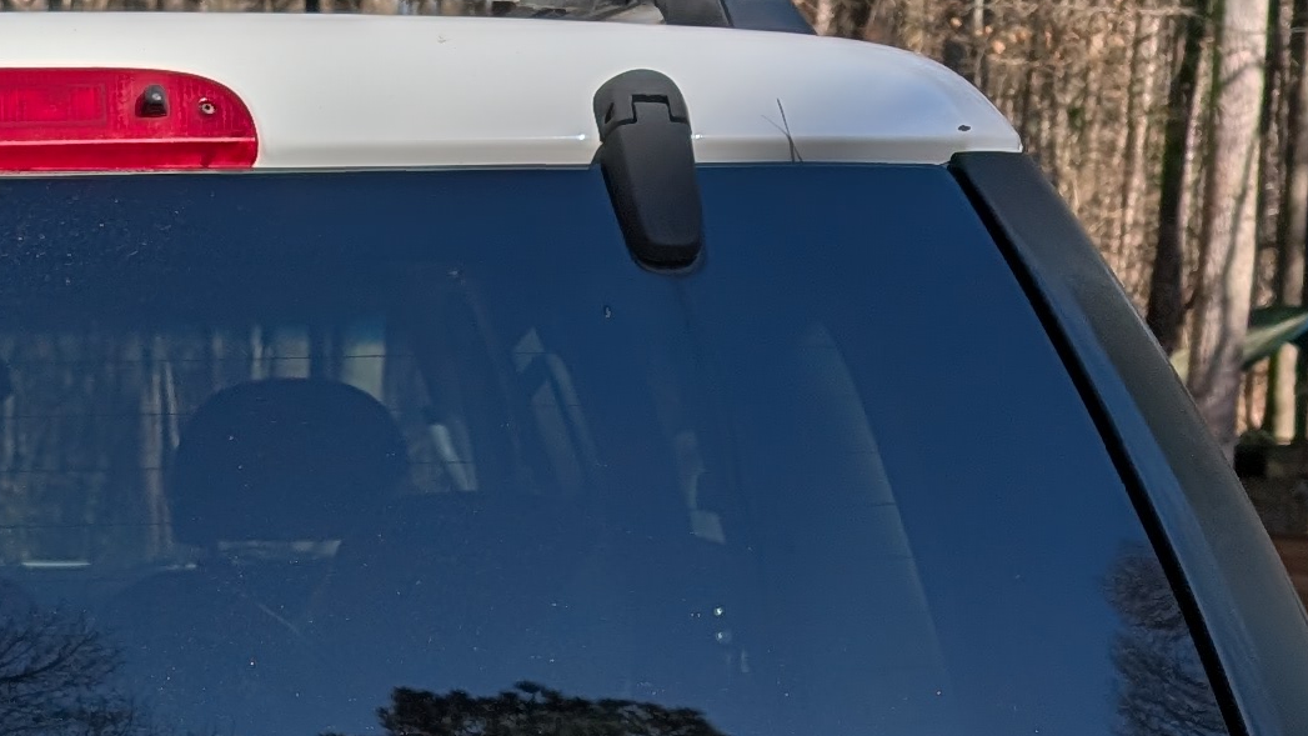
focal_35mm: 102
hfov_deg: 20.4
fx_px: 3538
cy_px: 1045
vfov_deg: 11.5
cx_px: 36
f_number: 1.68
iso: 22
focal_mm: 6.9
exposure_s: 1/7937
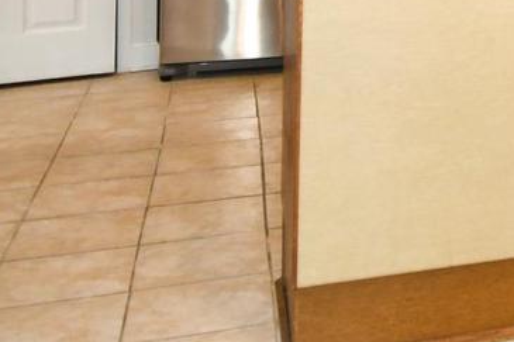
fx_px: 1013
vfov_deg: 17.2
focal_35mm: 71
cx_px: 710
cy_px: -176
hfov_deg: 24.1
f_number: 4
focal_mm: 12
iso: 560
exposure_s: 1/60
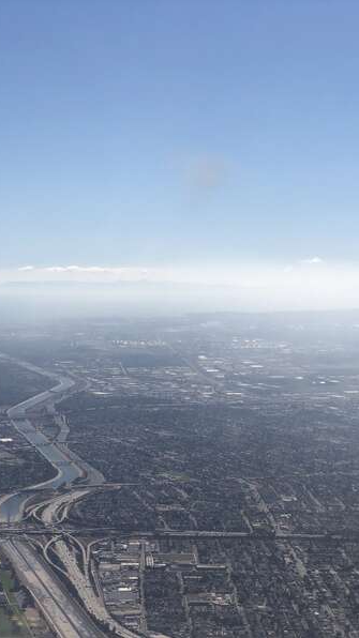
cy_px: 319
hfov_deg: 15.8
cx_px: 87
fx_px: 1287
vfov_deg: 27.9
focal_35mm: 76
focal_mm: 6
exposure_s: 1/1779
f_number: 2.4
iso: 16
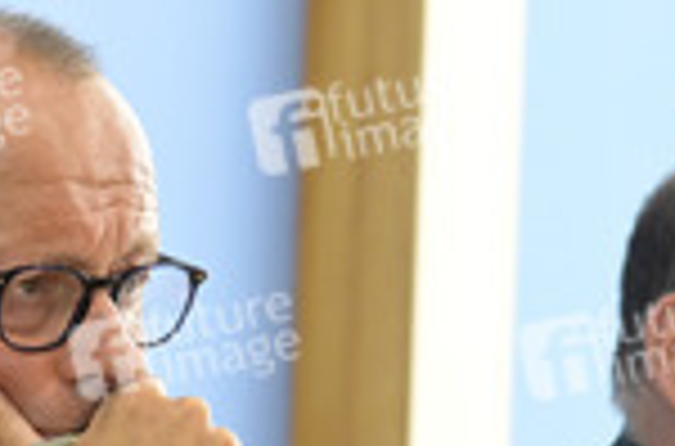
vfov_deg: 3.8
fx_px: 6766
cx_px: 245
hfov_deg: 5.7
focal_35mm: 362
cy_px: 460
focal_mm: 120
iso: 4000
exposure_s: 1/500
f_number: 5.6
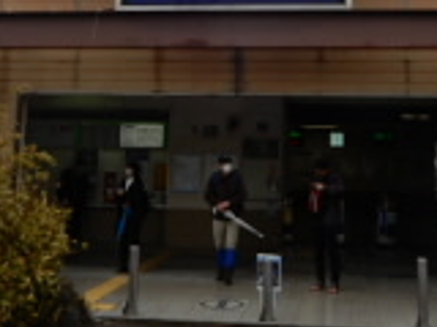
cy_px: -11
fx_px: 757
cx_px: 235
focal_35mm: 60
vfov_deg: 23.3
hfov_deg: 32.2
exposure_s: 1/200
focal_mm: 4.3
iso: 80
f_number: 3.4
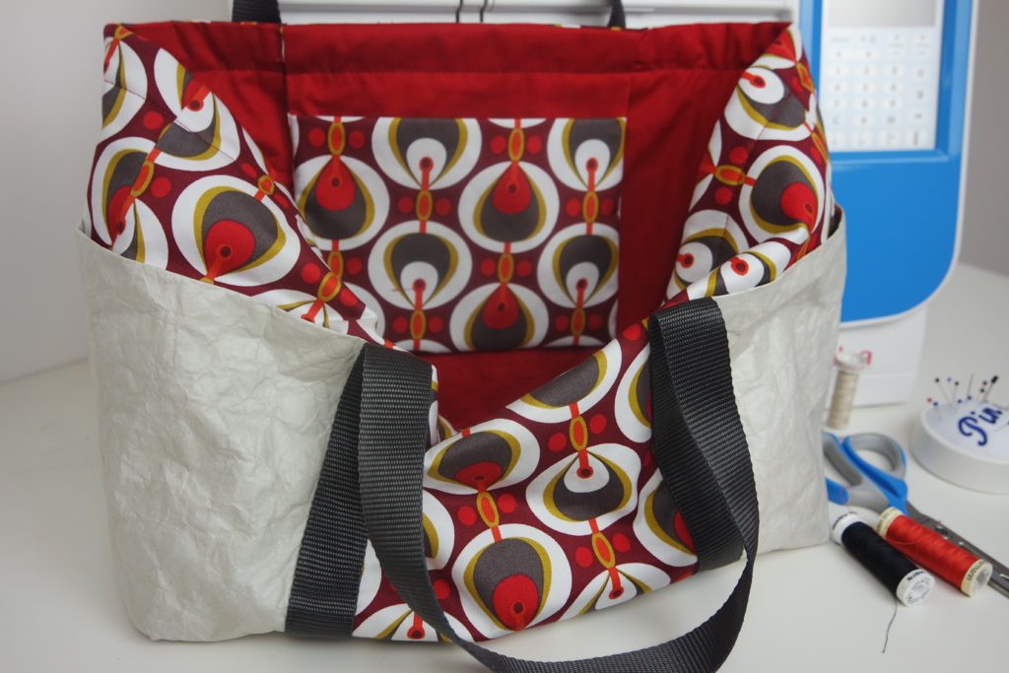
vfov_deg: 41.1
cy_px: 336
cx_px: 504
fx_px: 897
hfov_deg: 58.7
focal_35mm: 32
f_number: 4
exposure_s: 1/40
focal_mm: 21
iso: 200
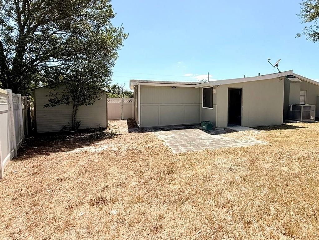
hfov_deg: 73.9
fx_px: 203
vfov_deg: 61.1
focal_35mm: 22
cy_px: 113
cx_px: 215
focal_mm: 2.22
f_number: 2.2
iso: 50
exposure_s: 1/2237
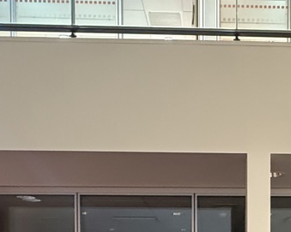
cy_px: 300
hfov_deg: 33.2
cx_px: 232
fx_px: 474
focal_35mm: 55
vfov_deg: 24.2
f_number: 2.2
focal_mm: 2.22
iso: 1000
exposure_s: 1/50
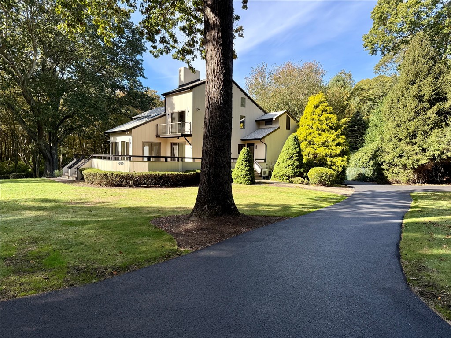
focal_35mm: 24
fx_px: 313
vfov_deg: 56.8
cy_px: 169
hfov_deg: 71.6
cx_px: 226
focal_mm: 6.76
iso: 100
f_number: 1.78
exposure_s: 1/1192
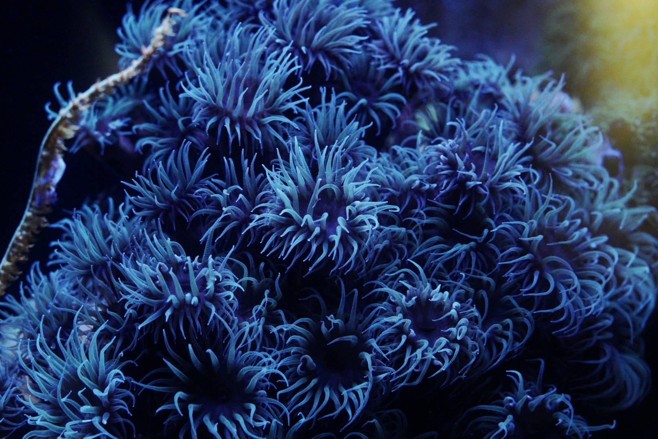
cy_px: 218
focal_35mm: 136
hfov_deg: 15.1
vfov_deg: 10.1
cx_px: 330
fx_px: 2486
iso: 6400
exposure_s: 1/161
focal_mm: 90
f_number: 4.5
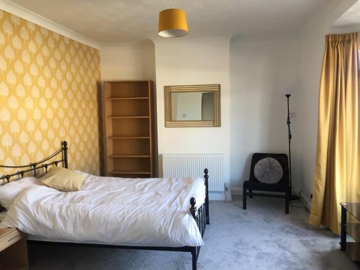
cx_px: 180
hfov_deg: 61.7
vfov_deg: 48.2
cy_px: 135
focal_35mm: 29
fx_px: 302
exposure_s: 1/40
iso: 32
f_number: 2.2
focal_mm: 4.15
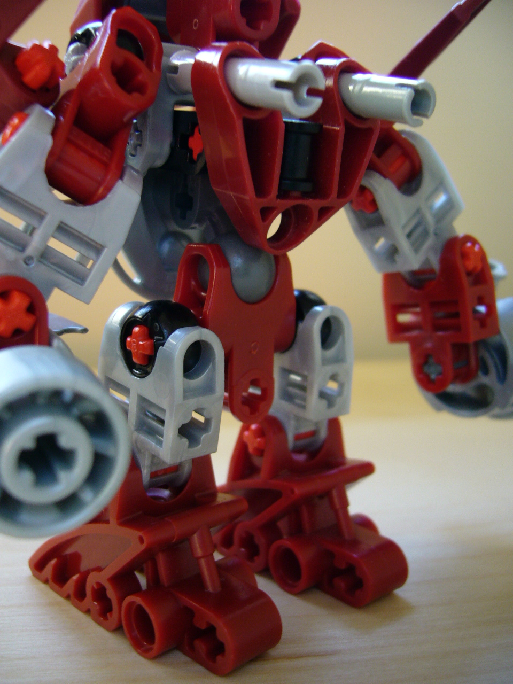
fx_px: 692
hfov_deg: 40.7
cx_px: 256
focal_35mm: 35
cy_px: 342
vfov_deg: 52.6
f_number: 2.8
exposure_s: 1/15
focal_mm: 5.8
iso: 100
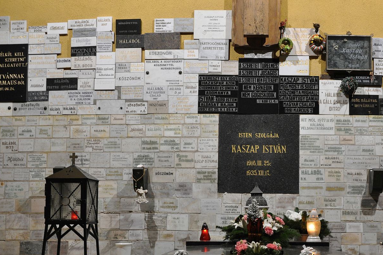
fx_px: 574
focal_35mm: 54
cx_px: 260
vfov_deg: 24.8
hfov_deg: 36.5
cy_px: 176
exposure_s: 1/15
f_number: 3.8
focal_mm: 24
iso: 800
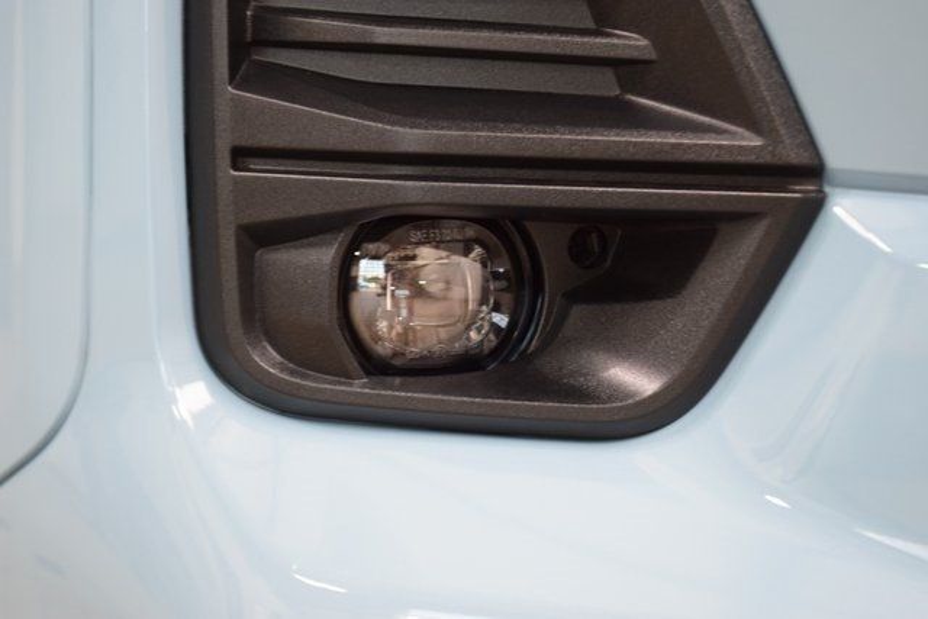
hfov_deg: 24.6
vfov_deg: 16.6
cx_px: 464
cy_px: 310
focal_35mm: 82
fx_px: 2127
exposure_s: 1/30
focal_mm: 55
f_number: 6.3
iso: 1600
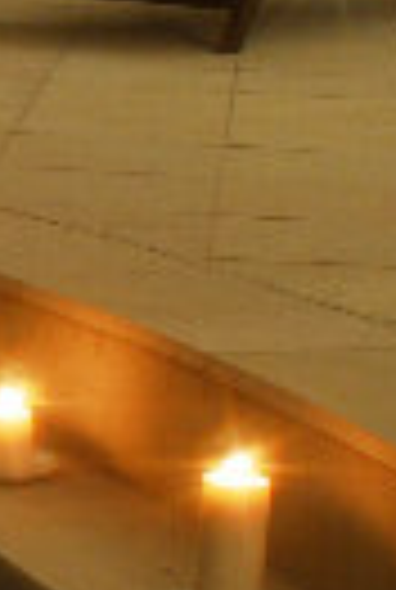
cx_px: -806
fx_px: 3003
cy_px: 261
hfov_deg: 6.8
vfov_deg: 11.2
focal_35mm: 183
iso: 100
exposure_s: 10
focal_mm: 20
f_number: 14
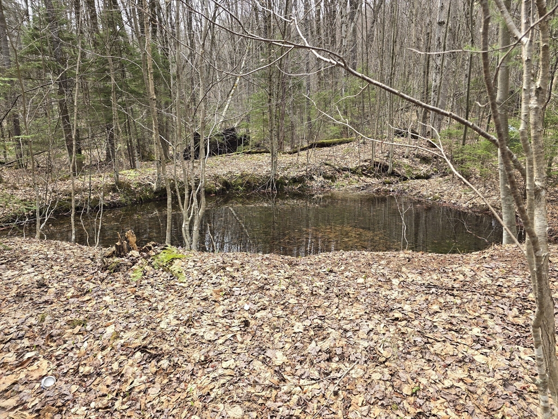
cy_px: 210
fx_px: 371
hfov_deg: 73.9
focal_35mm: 23
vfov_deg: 58.9
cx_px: 279
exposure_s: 1/180
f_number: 1.7
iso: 12
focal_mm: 6.3
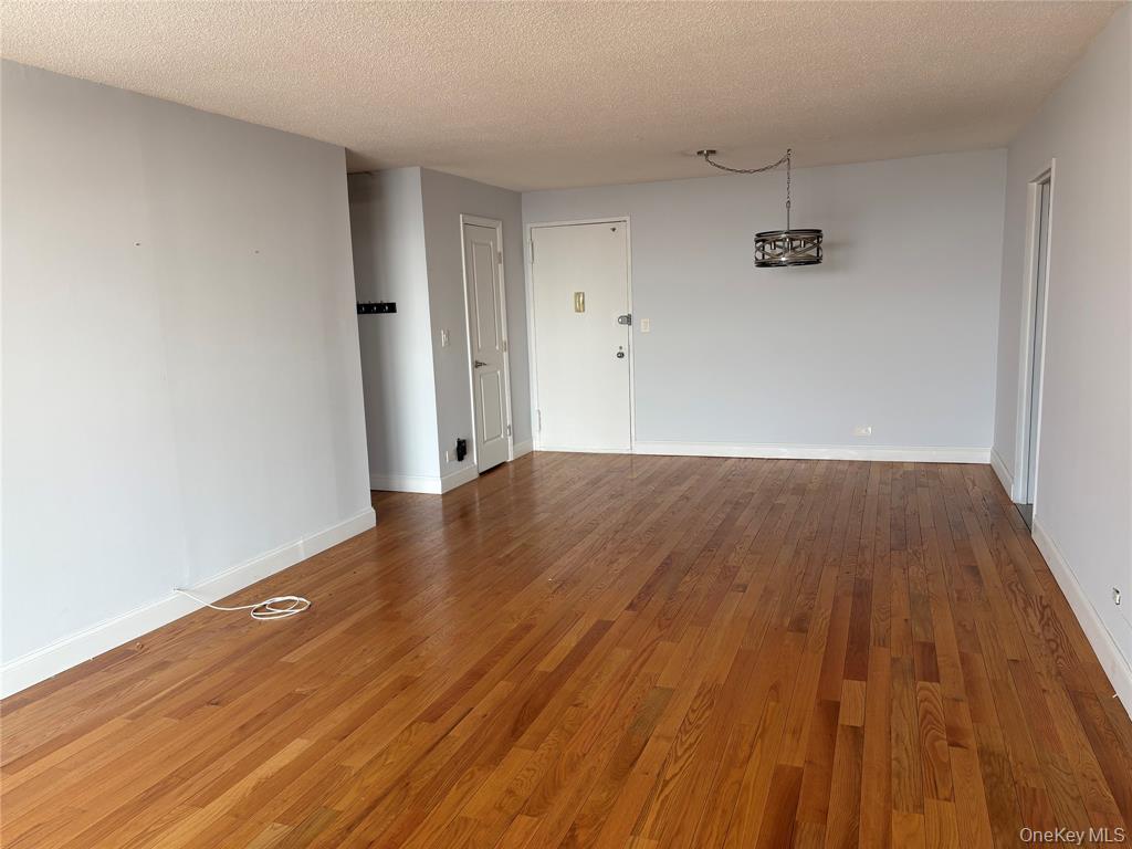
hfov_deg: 67.3
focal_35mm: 26
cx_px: 566
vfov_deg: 53.1
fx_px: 850
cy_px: 424
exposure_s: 1/121
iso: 50
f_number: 1.6
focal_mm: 5.96
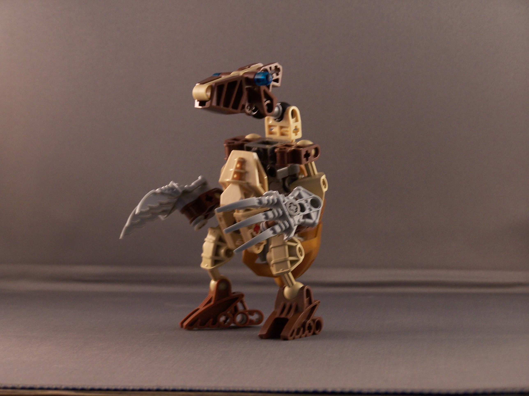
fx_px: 1788
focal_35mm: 117
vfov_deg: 12.7
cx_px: 264
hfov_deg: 16.8
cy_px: 198
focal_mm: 19.4
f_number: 3.2
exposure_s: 1/8
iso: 140
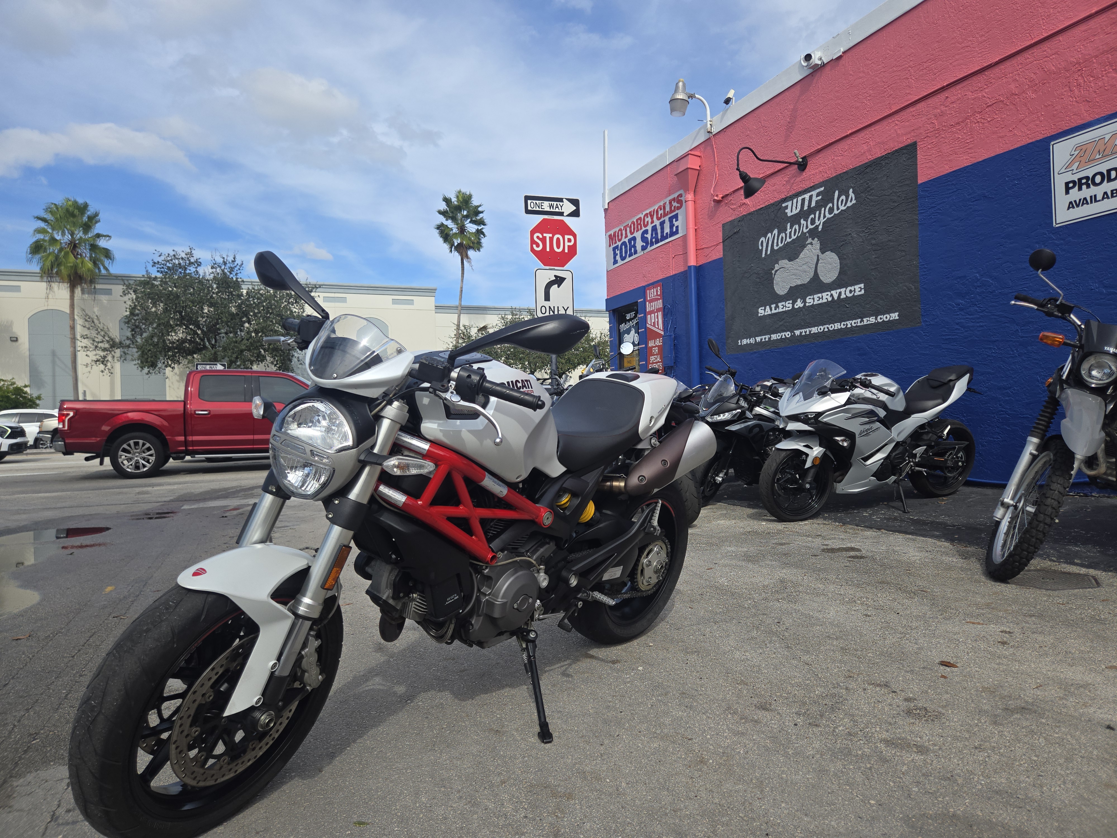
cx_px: 558
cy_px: 419
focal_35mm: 23
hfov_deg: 73.9
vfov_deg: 58.9
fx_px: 742
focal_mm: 5.4
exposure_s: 1/1686
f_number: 1.8
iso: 25
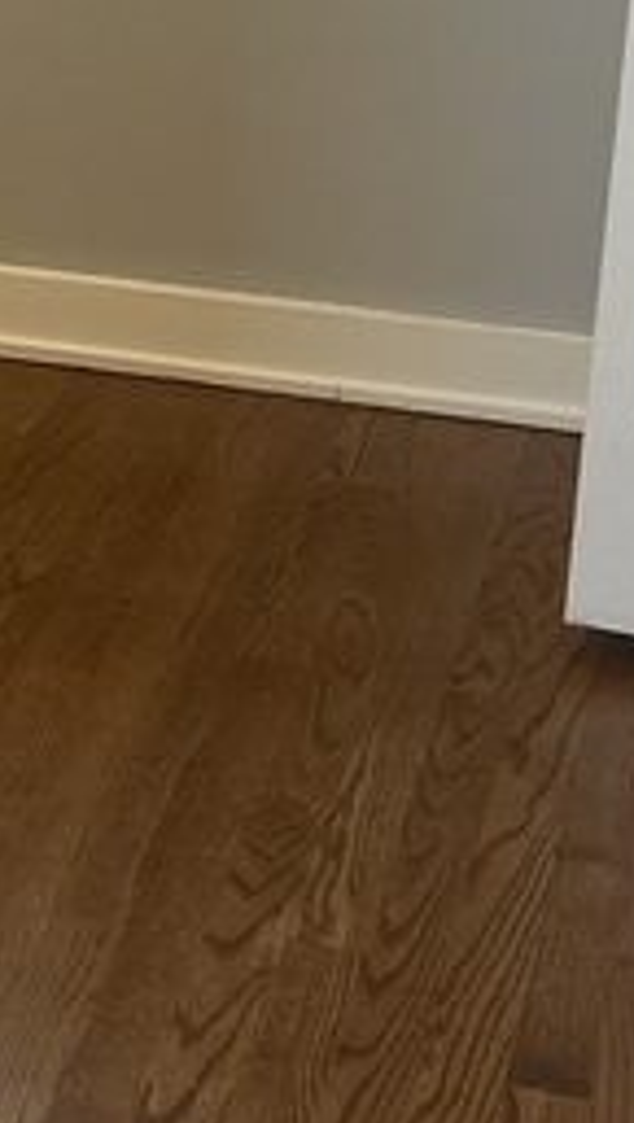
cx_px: -686
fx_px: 3548
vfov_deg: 17.8
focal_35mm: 119
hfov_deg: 9.5
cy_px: 179
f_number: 1.5
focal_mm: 5.7
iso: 160
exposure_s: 1/60
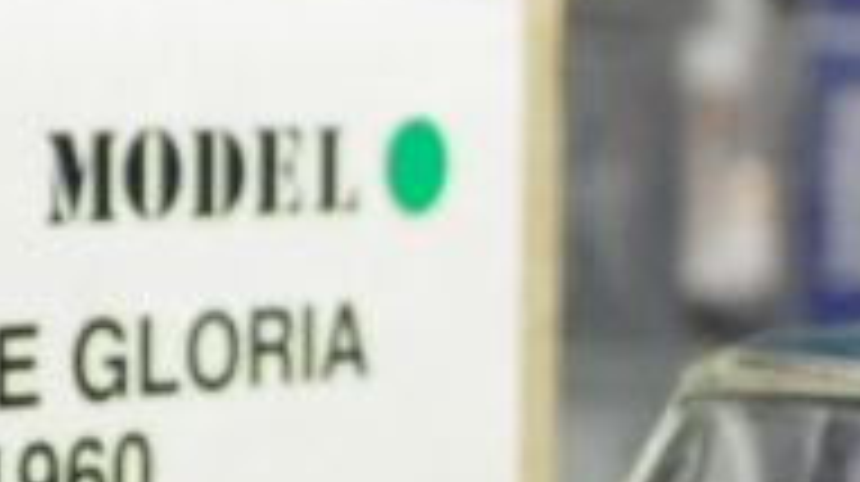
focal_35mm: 183
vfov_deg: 6.6
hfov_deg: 11.8
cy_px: 545
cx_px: 558
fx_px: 4169
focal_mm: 9
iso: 800
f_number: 3.8
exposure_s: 1/30
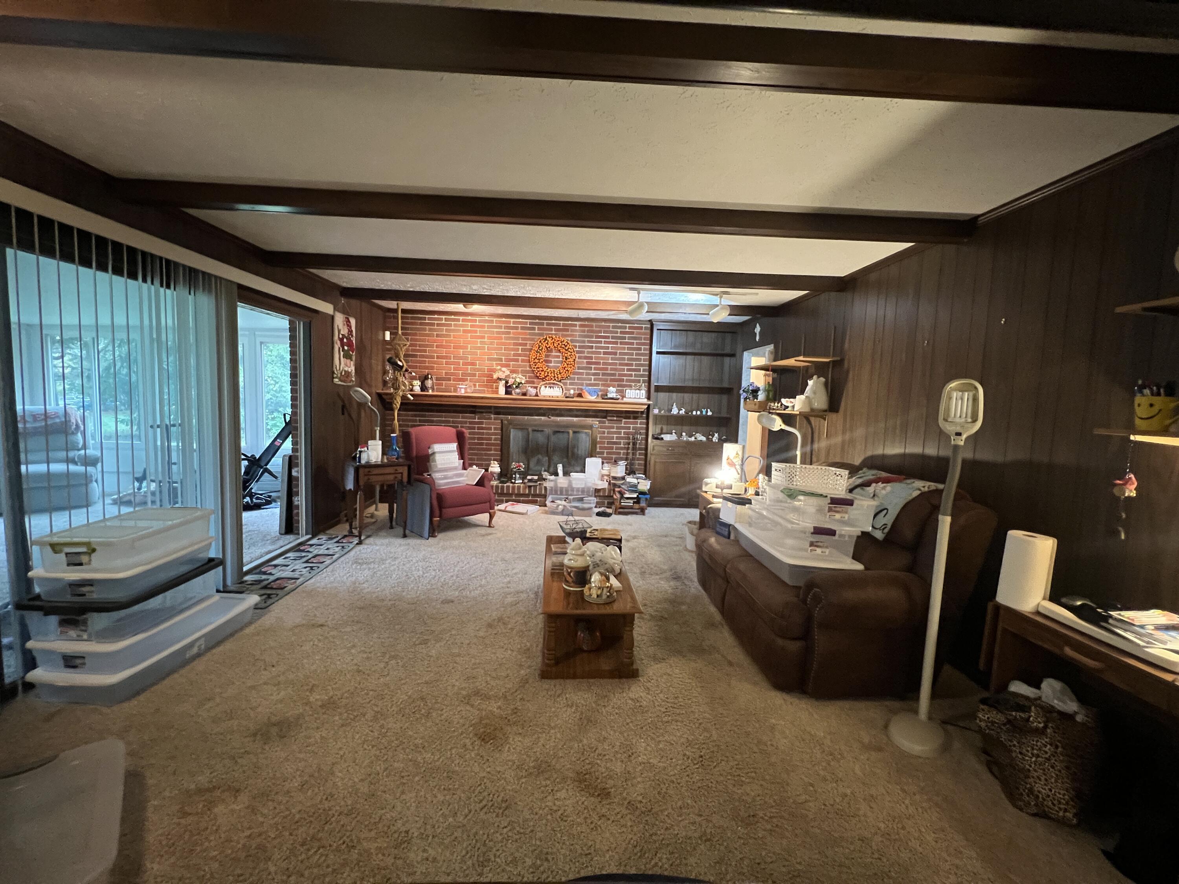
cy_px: 442
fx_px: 443
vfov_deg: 89.9
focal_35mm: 13
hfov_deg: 106.2
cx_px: 590
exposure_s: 1/40
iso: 640
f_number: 1.8
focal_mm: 1.57
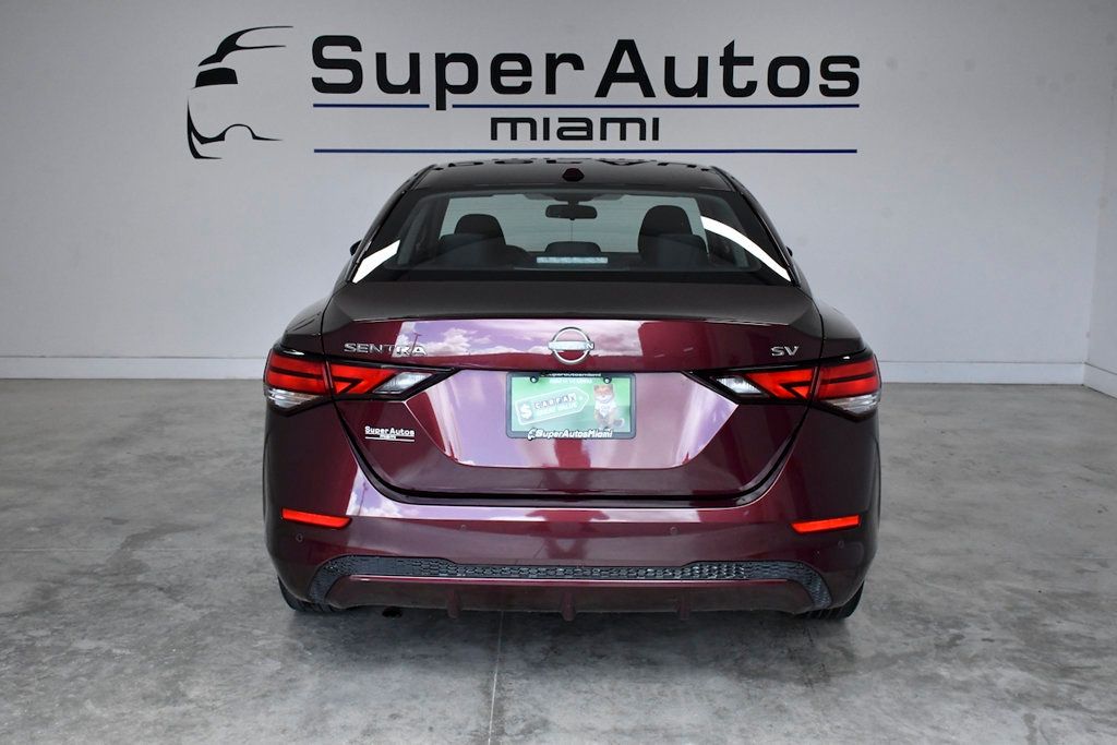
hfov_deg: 49.5
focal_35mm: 39
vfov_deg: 34.2
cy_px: 372
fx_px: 1210
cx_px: 558
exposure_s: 1/500
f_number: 11
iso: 2500
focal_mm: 26
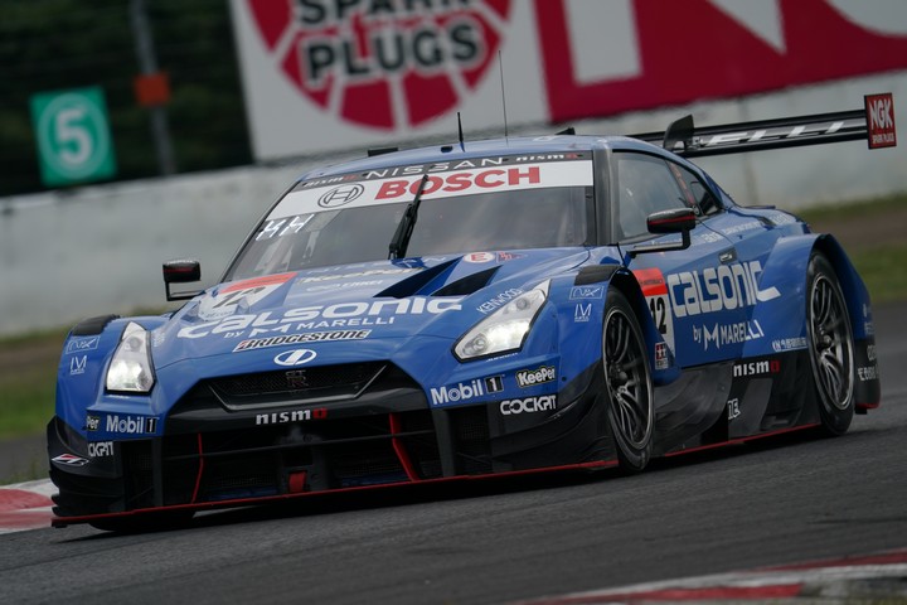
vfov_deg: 2.3
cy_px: 302
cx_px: 454
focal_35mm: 600
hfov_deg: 3.4
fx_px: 15115
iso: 400
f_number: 8
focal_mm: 600
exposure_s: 1/800
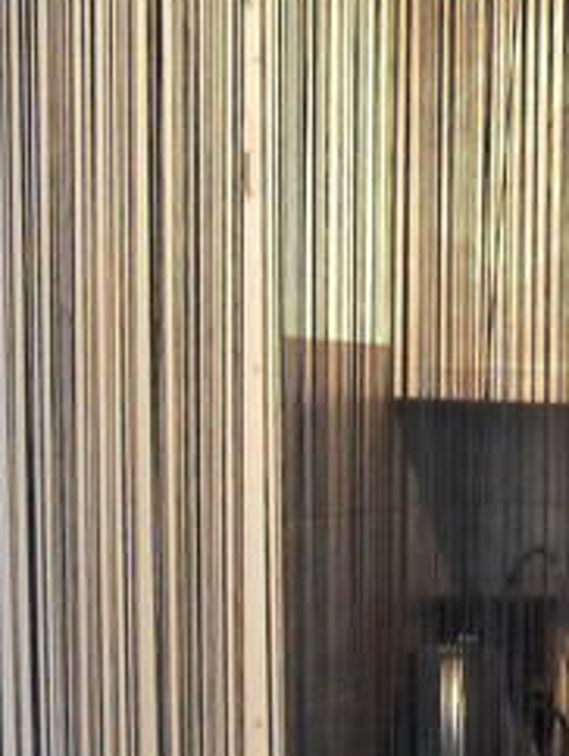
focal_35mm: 114
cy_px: 903
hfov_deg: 12.3
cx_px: 904
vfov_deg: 16.5
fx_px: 2494
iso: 400
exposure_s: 1/10
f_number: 3.2
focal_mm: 6.3
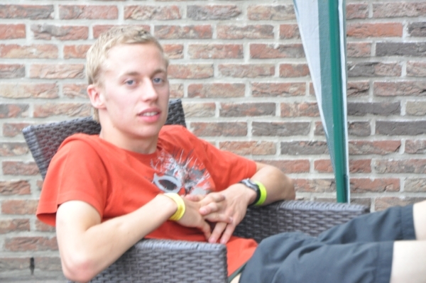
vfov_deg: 7.6
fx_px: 2128
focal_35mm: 180
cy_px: 142
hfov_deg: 11.4
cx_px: 213
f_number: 7.1
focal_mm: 120
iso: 1000
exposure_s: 1/15
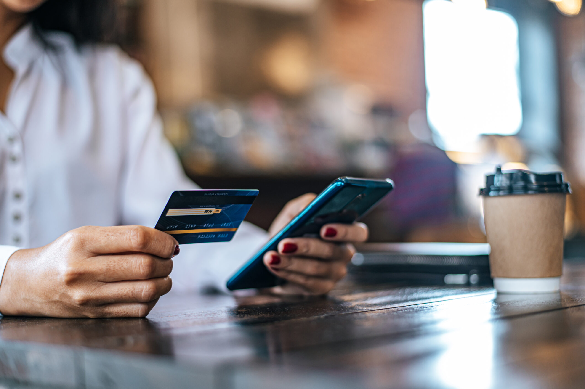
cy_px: 194
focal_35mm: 50
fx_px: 812
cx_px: 292
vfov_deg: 27.0
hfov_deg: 39.6
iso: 400
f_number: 1.8
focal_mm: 50
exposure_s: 1/160
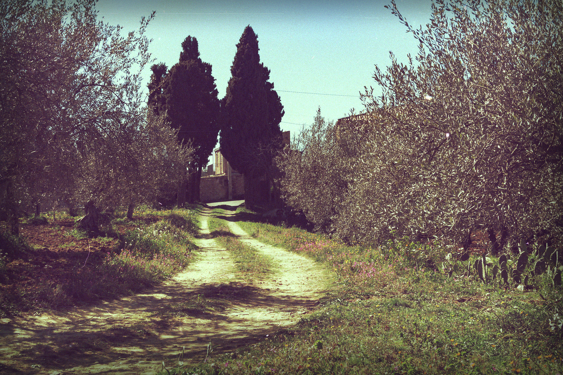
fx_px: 821
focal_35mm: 52
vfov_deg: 25.8
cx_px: 282
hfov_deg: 37.9
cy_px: 188
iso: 200
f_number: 11
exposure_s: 1/250
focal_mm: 35
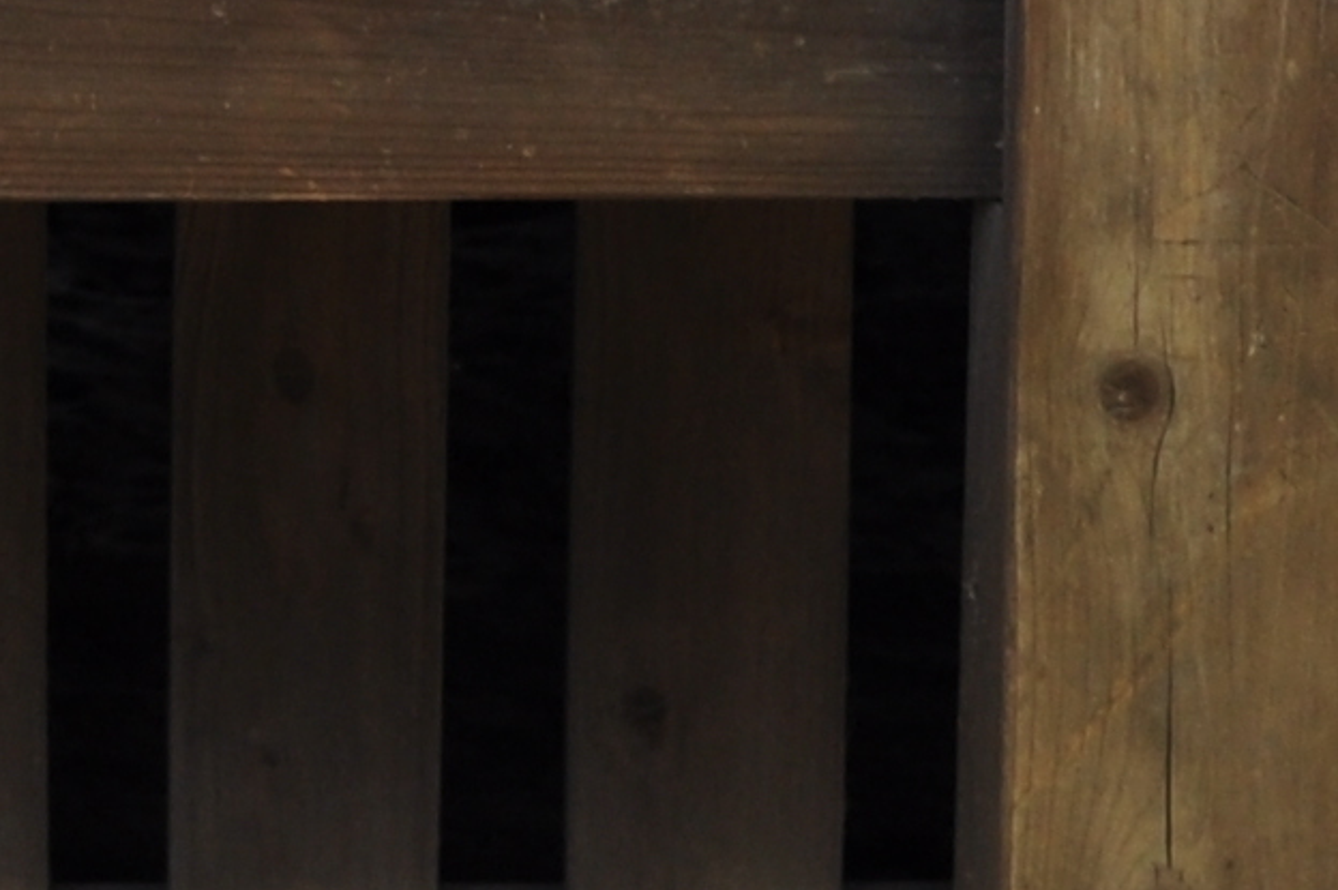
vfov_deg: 4.2
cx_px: -532
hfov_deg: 6.6
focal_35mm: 309
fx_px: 11475
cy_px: -2140
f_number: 5.6
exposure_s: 1/8
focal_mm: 30
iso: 200
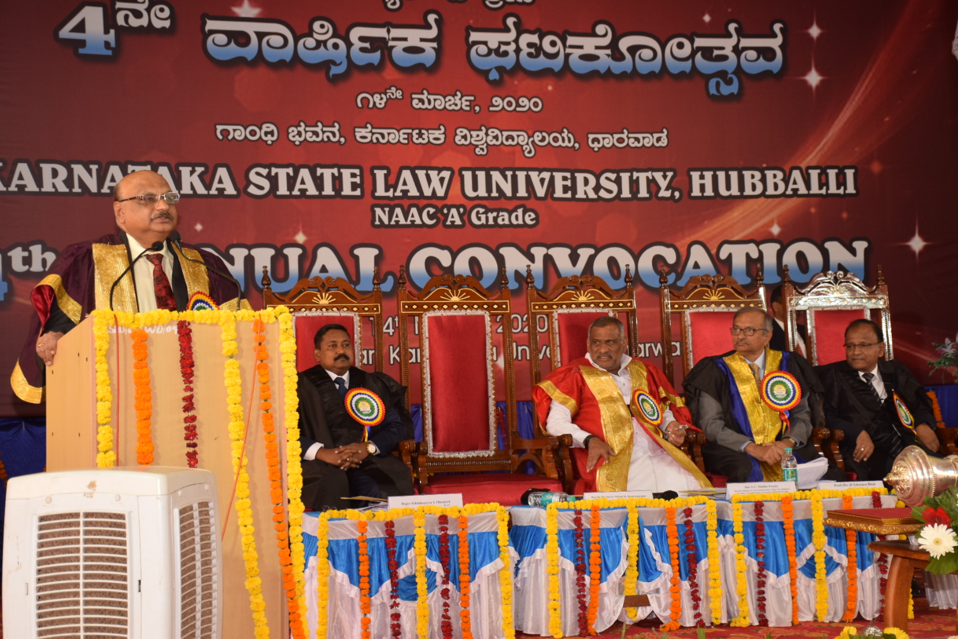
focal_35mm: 68
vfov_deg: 20.2
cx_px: 479
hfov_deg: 29.9
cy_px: 320
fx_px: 1796
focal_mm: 45
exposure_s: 1/60
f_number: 5.6
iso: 400
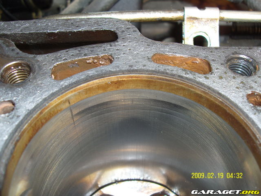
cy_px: 98
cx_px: 130
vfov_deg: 38.7
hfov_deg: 50.1
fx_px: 279
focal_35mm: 37
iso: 80
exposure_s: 1/40
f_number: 2.8
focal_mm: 6.2
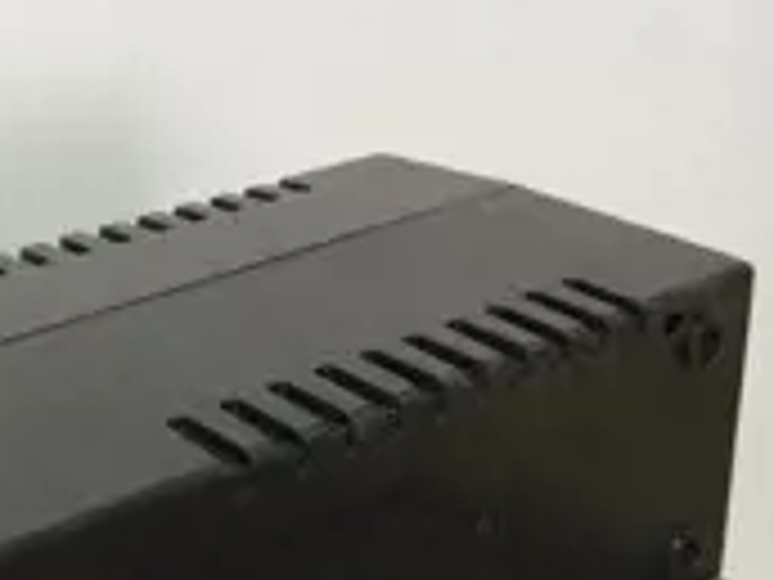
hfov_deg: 29.0
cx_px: 122
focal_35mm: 65
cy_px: 310
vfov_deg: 22.6
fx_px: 1453
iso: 1074
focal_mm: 4.22
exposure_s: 1/33.3
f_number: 1.8
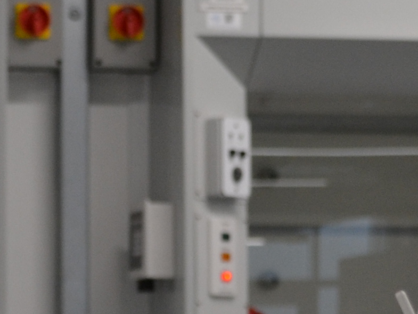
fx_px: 2862
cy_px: 345
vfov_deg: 6.2
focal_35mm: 237
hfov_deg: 8.3
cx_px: -17
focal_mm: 28
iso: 400
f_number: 5
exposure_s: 1/100
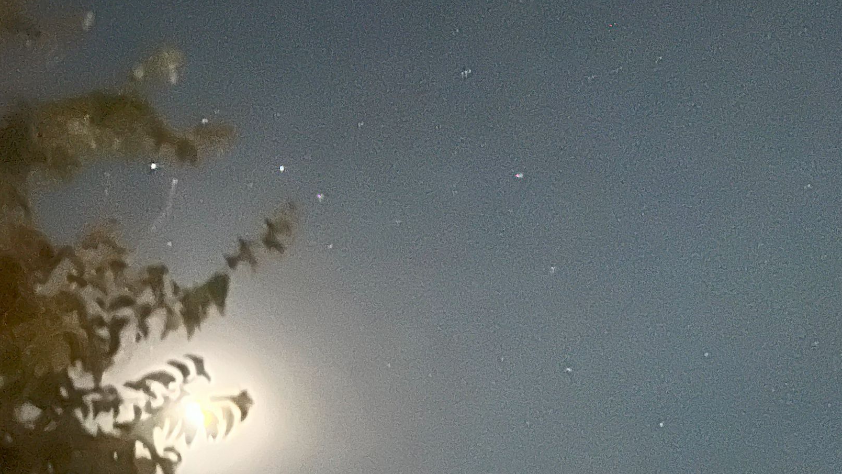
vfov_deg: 16.9
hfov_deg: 27.8
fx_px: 1585
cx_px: 870
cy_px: 119
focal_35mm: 71
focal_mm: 5.7
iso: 10000
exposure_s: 1
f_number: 1.5
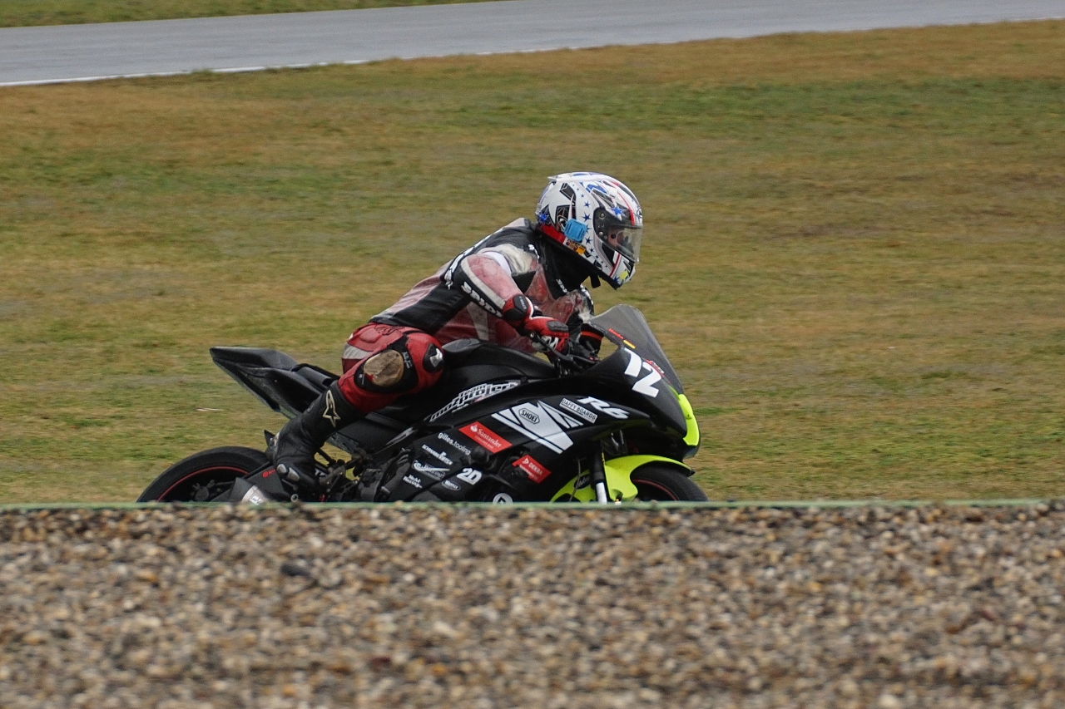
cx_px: 532
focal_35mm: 240
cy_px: 354
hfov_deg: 8.6
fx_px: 7099
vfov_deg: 5.7
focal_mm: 160
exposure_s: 1/800
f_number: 5.6
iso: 500
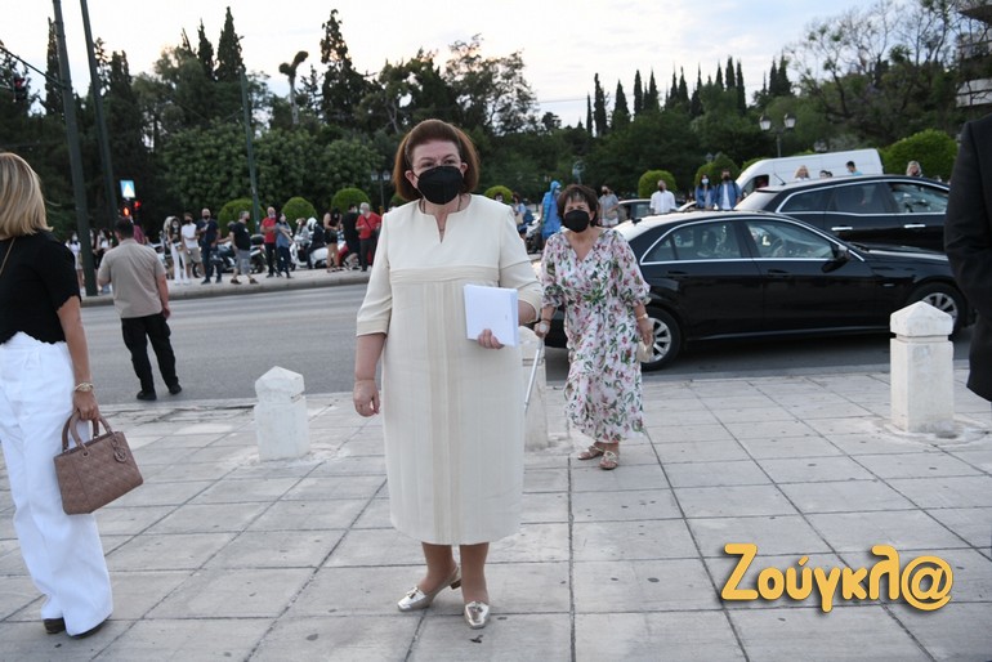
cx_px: 496
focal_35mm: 34
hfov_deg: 55.8
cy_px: 331
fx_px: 937
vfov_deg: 38.9
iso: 1000
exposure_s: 1/200
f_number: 4.5
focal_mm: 34
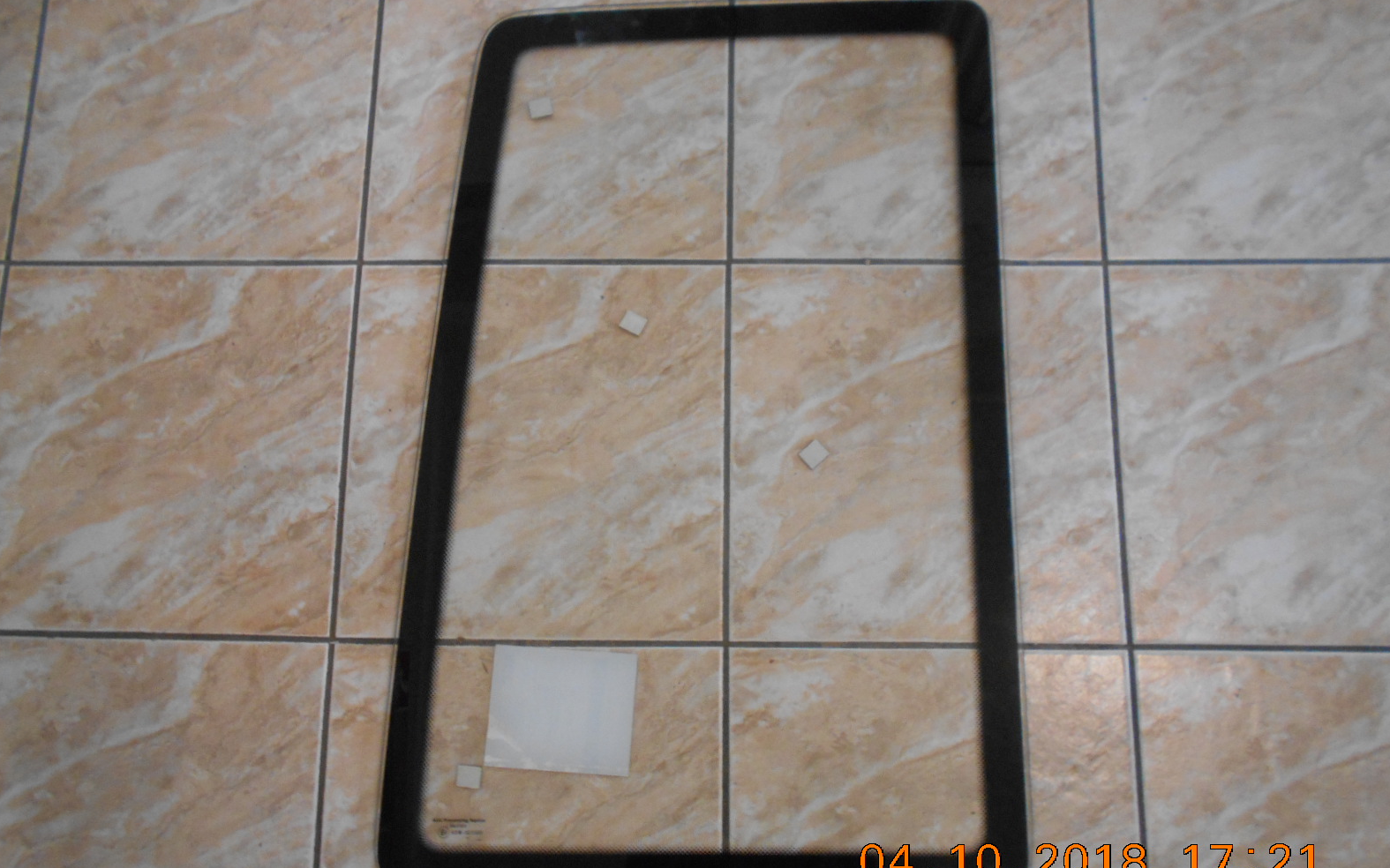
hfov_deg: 66.5
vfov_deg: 44.5
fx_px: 1061
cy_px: 442
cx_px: 687
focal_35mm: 28
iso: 400
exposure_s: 1/20
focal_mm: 4.6
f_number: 3.2
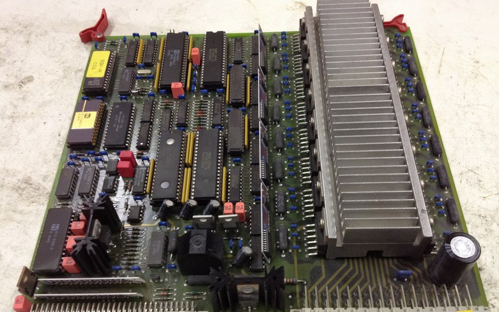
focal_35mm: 38
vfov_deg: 33.5
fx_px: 517
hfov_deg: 51.5
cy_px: 181
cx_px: 251
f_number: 2.4
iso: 160
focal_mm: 4.28
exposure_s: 1/20
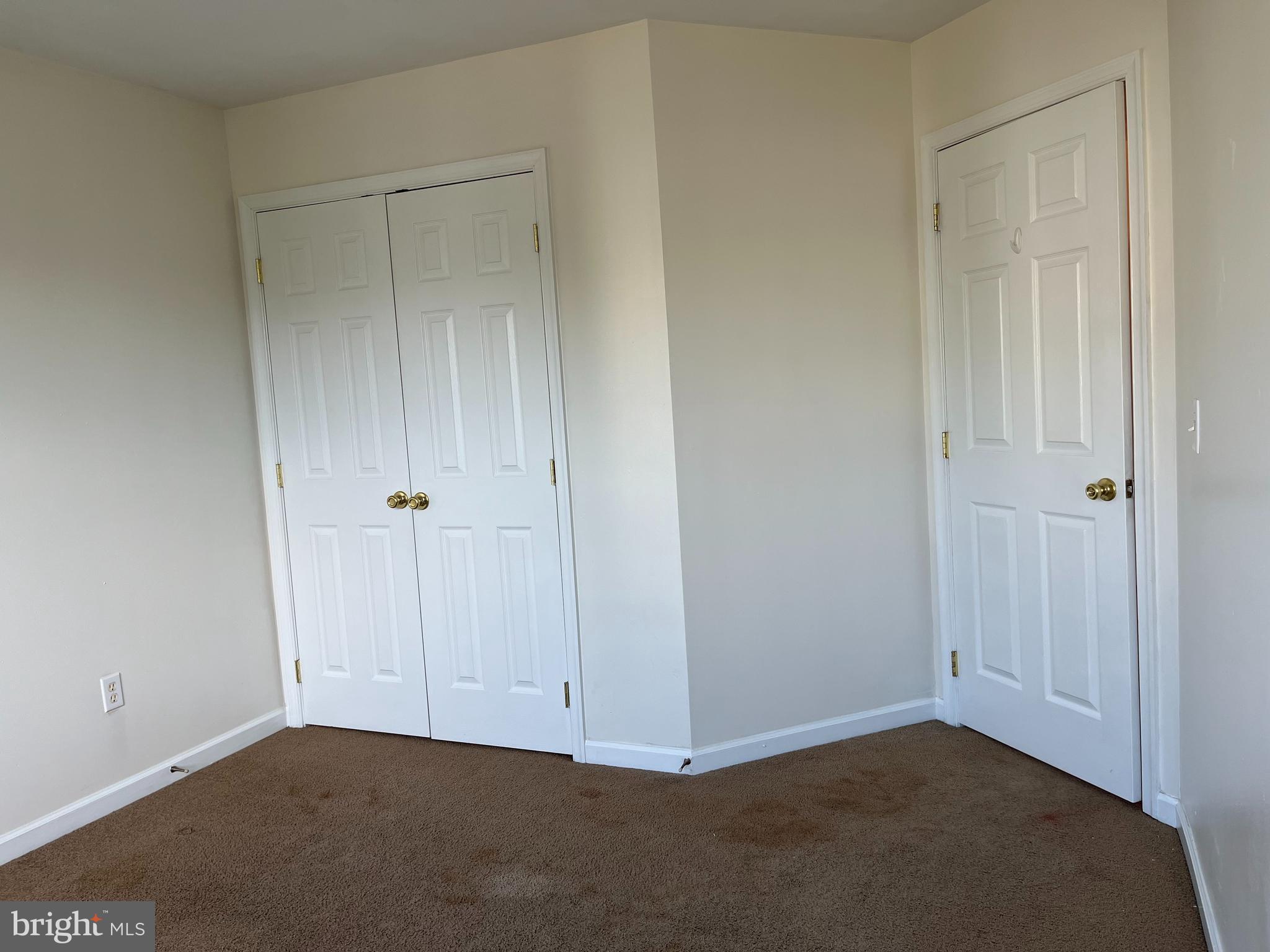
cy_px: 476
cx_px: 635
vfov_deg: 53.1
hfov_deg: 67.3
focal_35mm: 26
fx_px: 954
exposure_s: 1/122
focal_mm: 5.1
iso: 40
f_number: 1.6
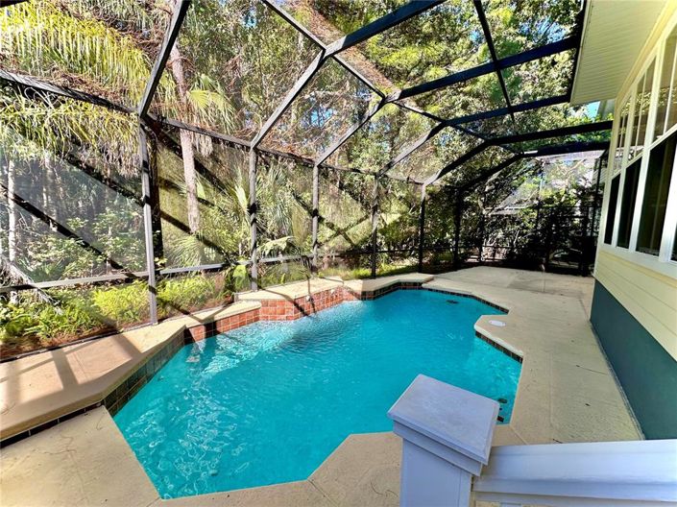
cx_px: 338
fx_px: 274
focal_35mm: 14
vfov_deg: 85.6
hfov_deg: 102.1
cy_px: 254
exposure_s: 1/185
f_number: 2.2
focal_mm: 2.22
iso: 40
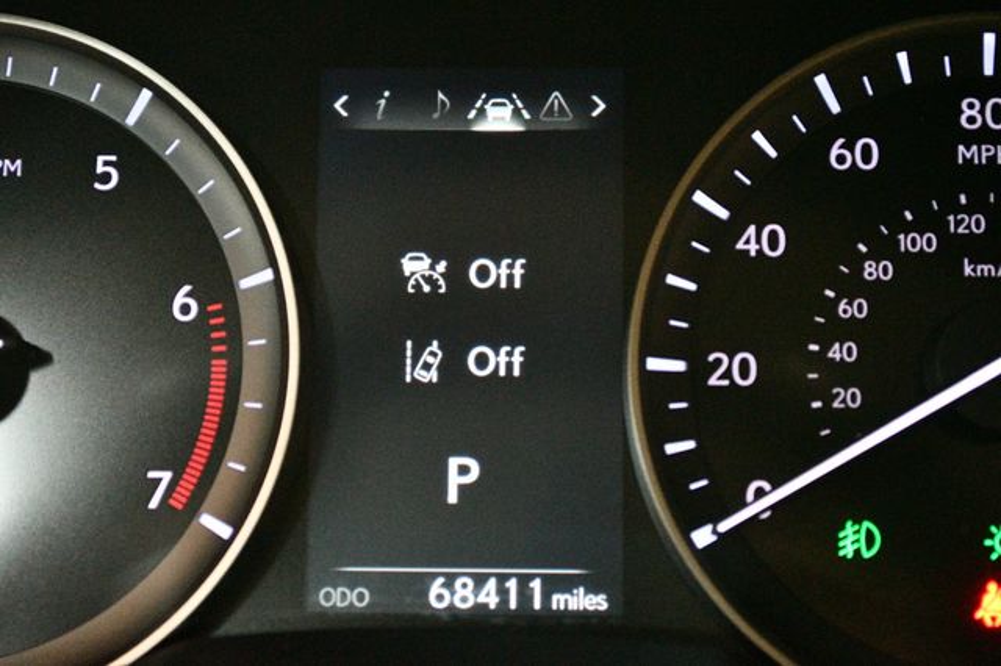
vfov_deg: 19.7
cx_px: 500
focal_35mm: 69
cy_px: 333
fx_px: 1918
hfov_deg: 29.3
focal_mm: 46
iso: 12800
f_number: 5.3
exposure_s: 1/60
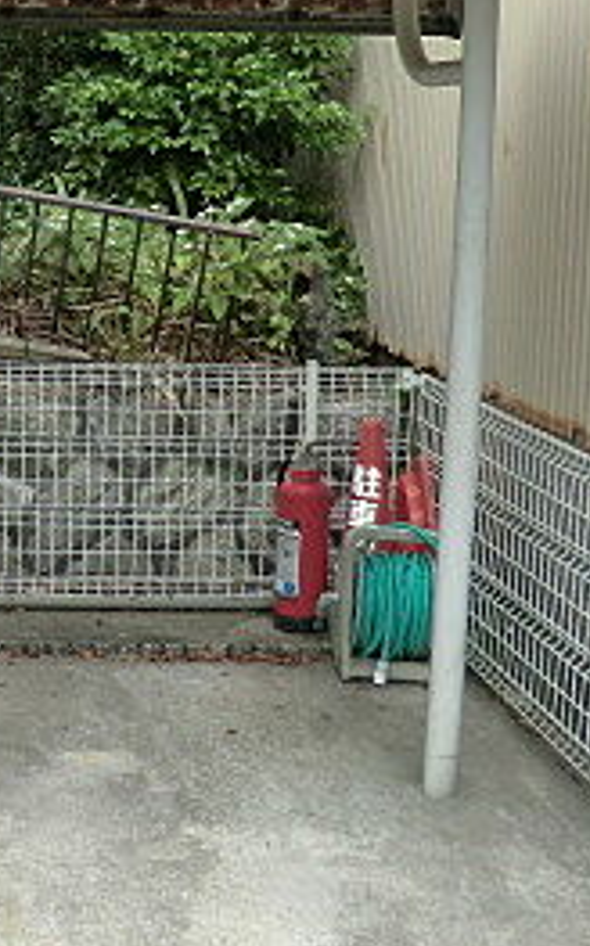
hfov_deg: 19.7
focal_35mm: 62
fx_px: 1598
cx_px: -112
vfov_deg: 32.5
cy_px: 266
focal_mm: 4.3
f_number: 3.2
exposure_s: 1/250
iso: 80
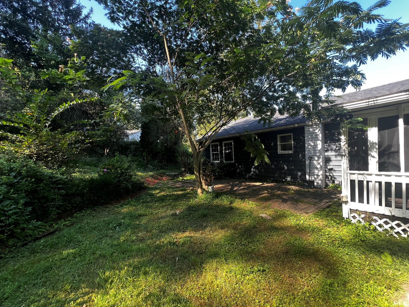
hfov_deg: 102.1
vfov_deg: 85.6
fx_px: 165
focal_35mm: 14
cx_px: 204
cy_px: 163
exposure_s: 1/99
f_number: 1.8
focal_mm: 1.57
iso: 40
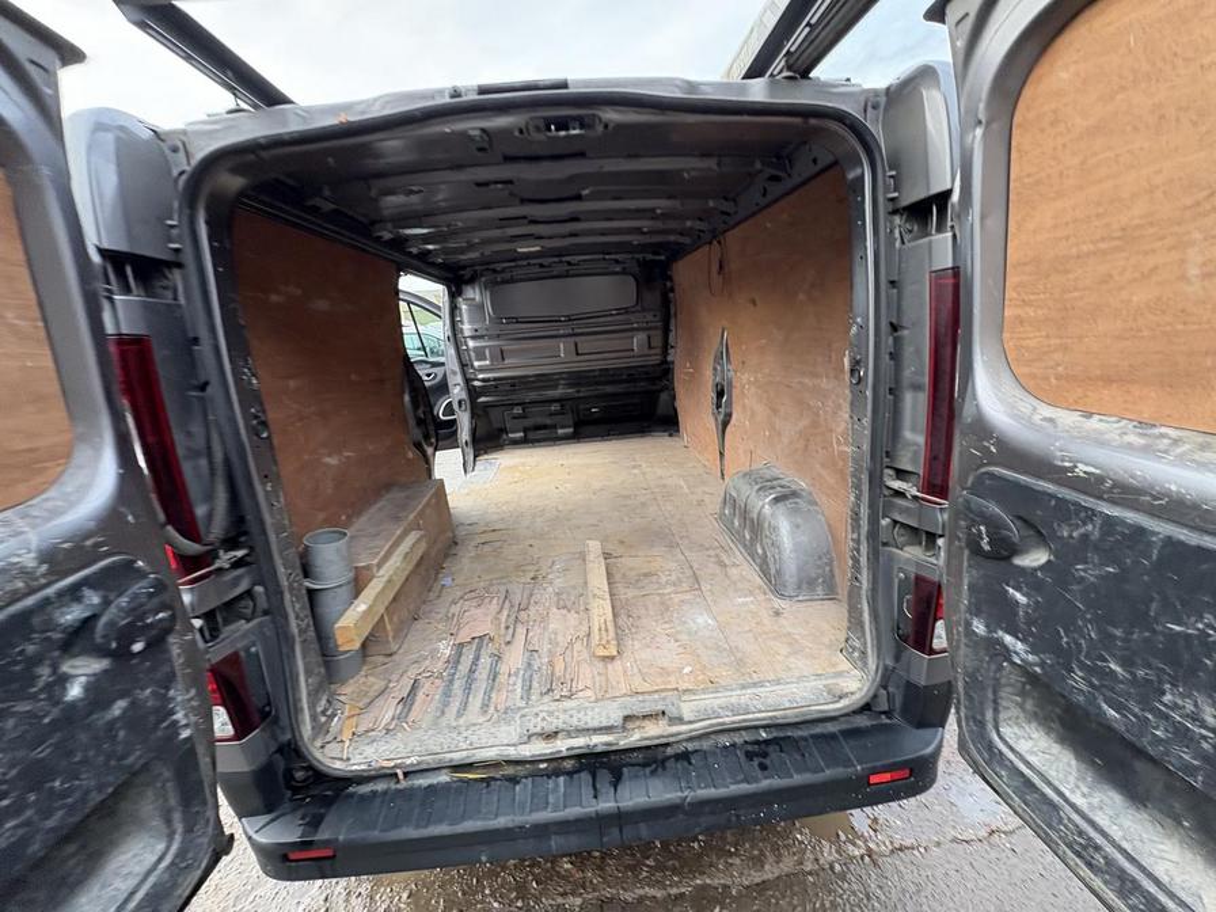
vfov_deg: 85.7
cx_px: 608
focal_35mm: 14
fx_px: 492
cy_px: 456
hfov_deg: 102.1
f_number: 2.2
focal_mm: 2.22
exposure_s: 1/99
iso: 125
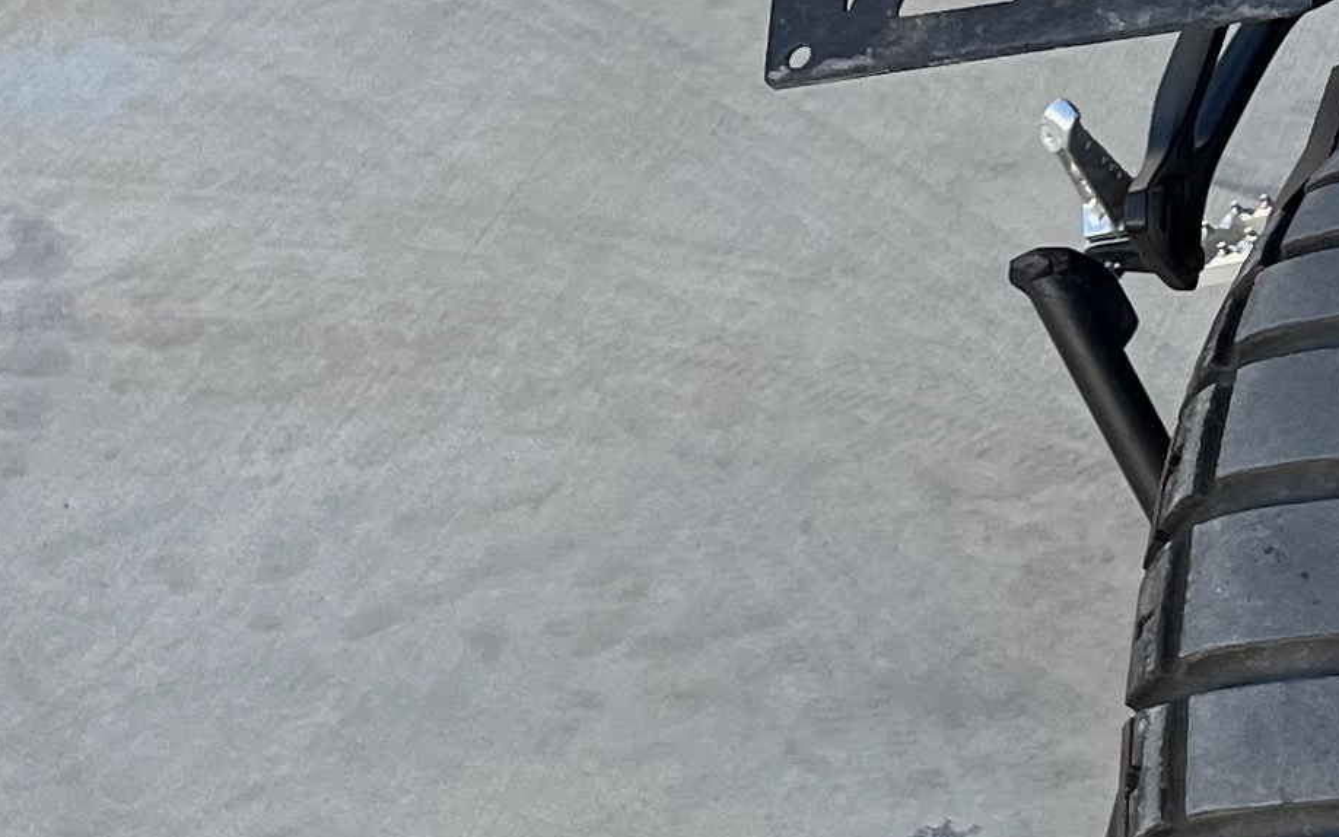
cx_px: 1546
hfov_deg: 16.6
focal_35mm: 121
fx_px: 4416
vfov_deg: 10.6
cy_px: -214
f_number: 1.6
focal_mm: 5.1
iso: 50
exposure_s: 1/751
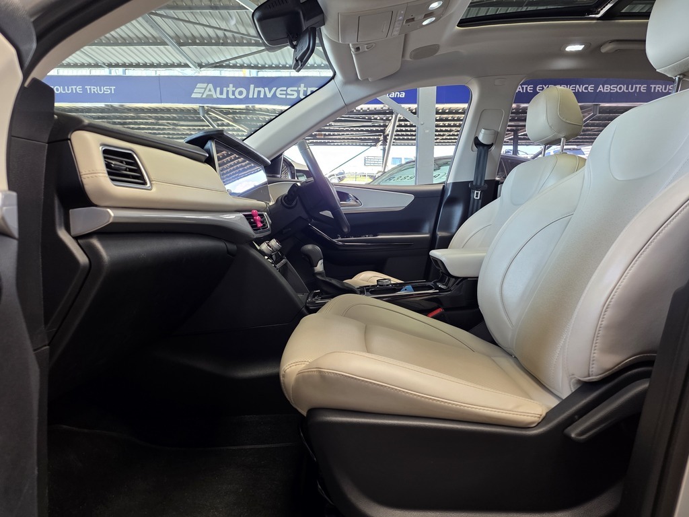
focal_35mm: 23
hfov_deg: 73.9
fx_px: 458
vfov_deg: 58.9
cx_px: 344
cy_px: 258
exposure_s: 1/180
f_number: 1.7
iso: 125
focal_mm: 6.25
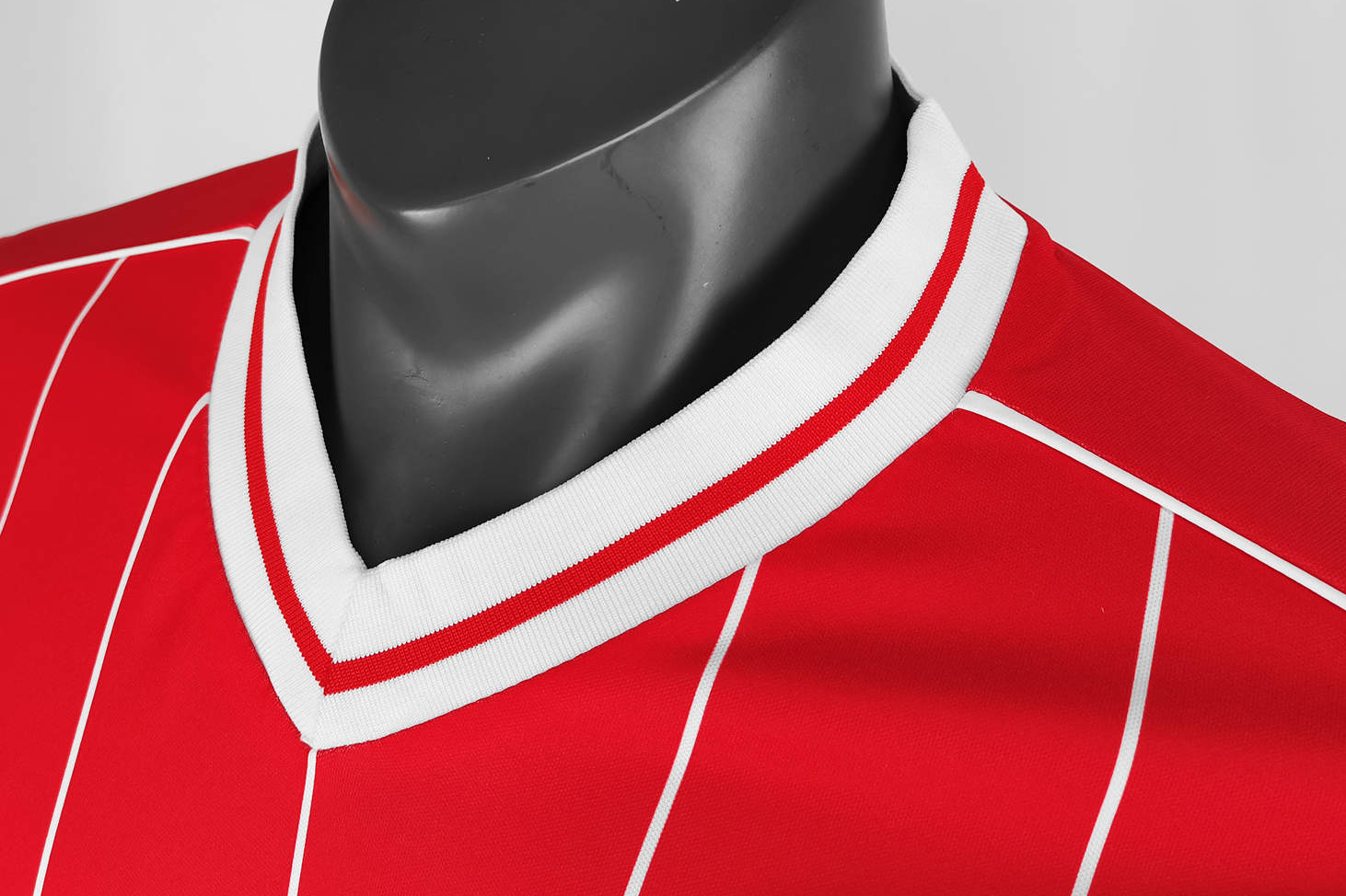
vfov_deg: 35.6
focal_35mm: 37
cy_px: 303
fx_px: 1383
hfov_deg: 51.7
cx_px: 582
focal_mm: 5.58
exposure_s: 1/100
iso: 200
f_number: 1.8
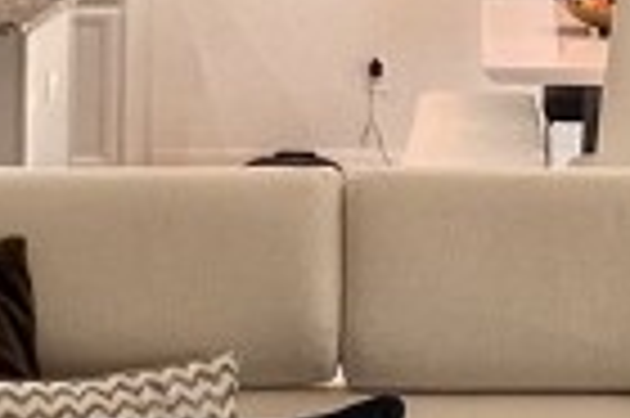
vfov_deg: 13.3
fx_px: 1730
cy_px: -135
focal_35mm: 99
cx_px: 477
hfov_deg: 20.5
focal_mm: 1.57
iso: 250
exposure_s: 1/72
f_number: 1.8
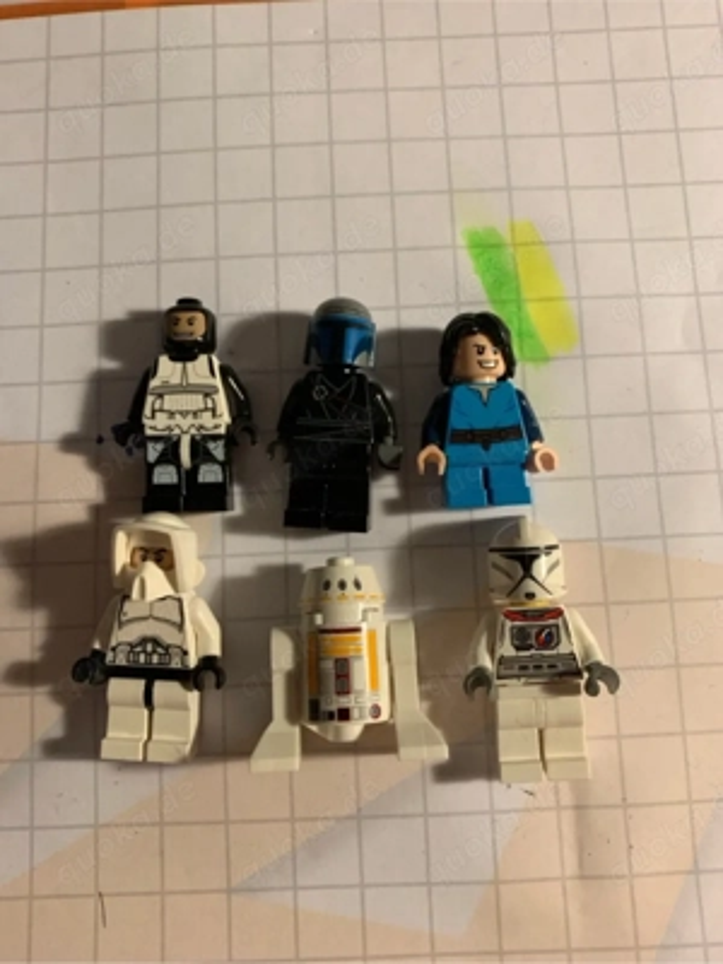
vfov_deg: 67.3
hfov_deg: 53.1
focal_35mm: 26
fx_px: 724
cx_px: 362
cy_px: 482
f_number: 1.8
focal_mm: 4.25
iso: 160
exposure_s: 1/50
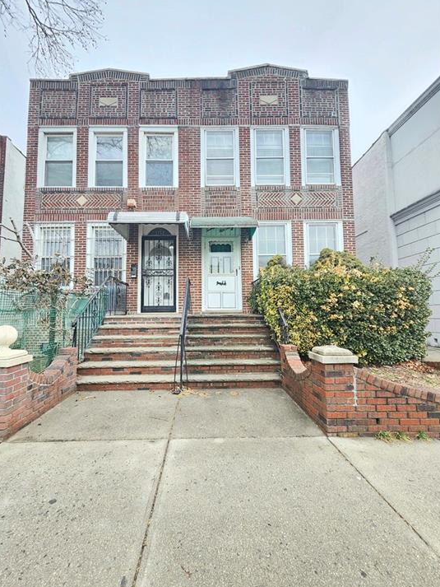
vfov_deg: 102.1
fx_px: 237
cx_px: 207
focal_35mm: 14
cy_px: 296
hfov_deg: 85.6
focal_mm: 1.74
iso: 32
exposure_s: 1/120
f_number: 2.2
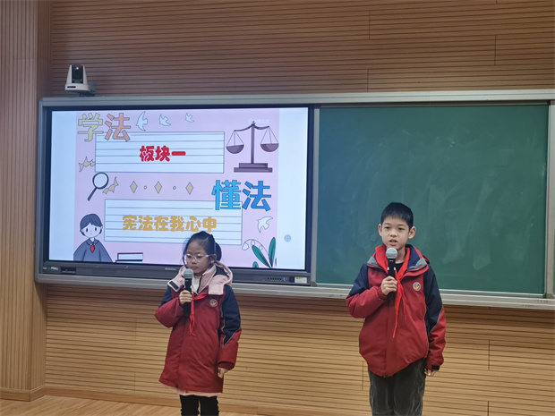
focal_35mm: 51
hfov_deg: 37.5
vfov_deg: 28.6
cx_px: 278
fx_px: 818
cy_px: 208
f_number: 1.6
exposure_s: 1/100
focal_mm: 5.56
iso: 64
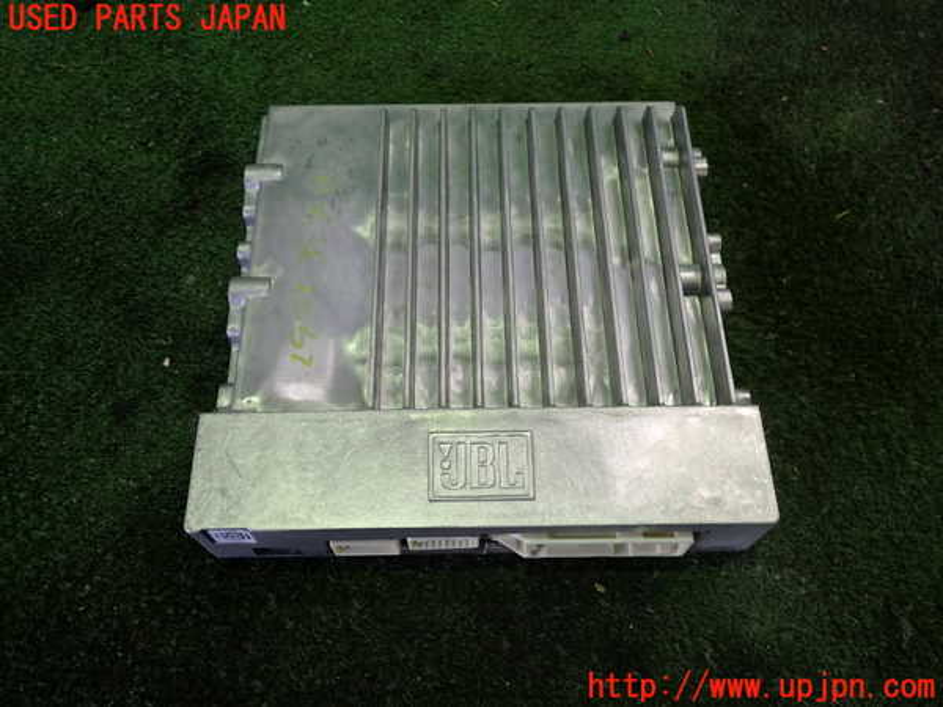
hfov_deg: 60.0
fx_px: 817
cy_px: 354
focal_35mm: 30
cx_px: 472
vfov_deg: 46.8
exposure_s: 1/30
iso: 200
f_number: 2.3
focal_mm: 5.4
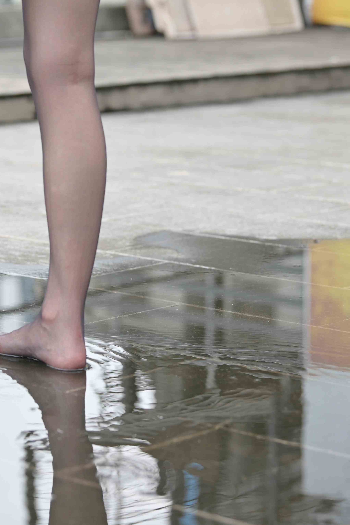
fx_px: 1866
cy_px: 262
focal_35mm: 128
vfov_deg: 16.0
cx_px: 92
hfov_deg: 10.7
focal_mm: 85
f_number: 4
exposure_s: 1/320
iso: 200
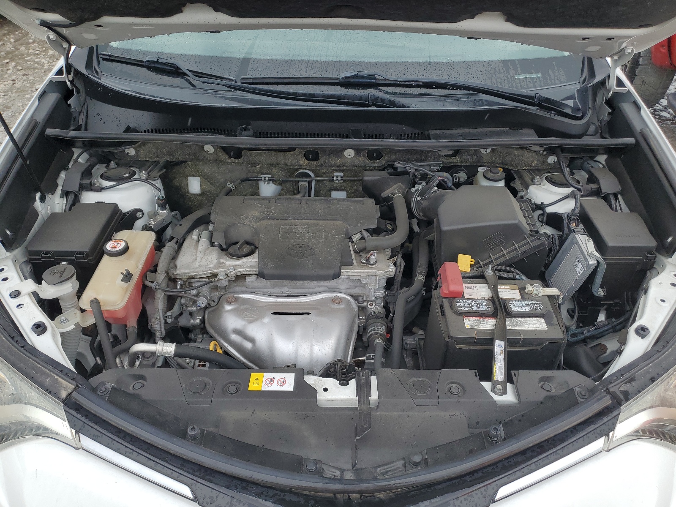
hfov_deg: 67.3
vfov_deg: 53.1
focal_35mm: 26
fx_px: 508
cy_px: 254
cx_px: 338
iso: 50
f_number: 1.5
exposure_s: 1/833
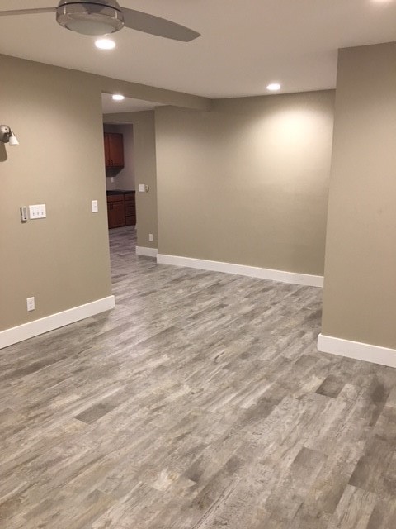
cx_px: 198
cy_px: 264
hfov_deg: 48.2
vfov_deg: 61.7
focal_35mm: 29
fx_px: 442
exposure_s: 1/15
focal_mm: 4.15
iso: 100
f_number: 2.2
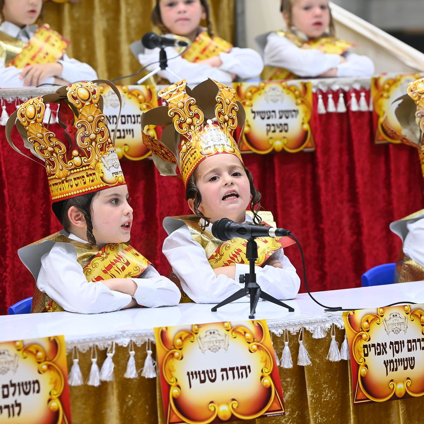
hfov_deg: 12.4
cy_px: 213
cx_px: 195
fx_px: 1954
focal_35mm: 141
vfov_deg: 12.4
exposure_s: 1/200
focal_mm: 110
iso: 500
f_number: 3.5
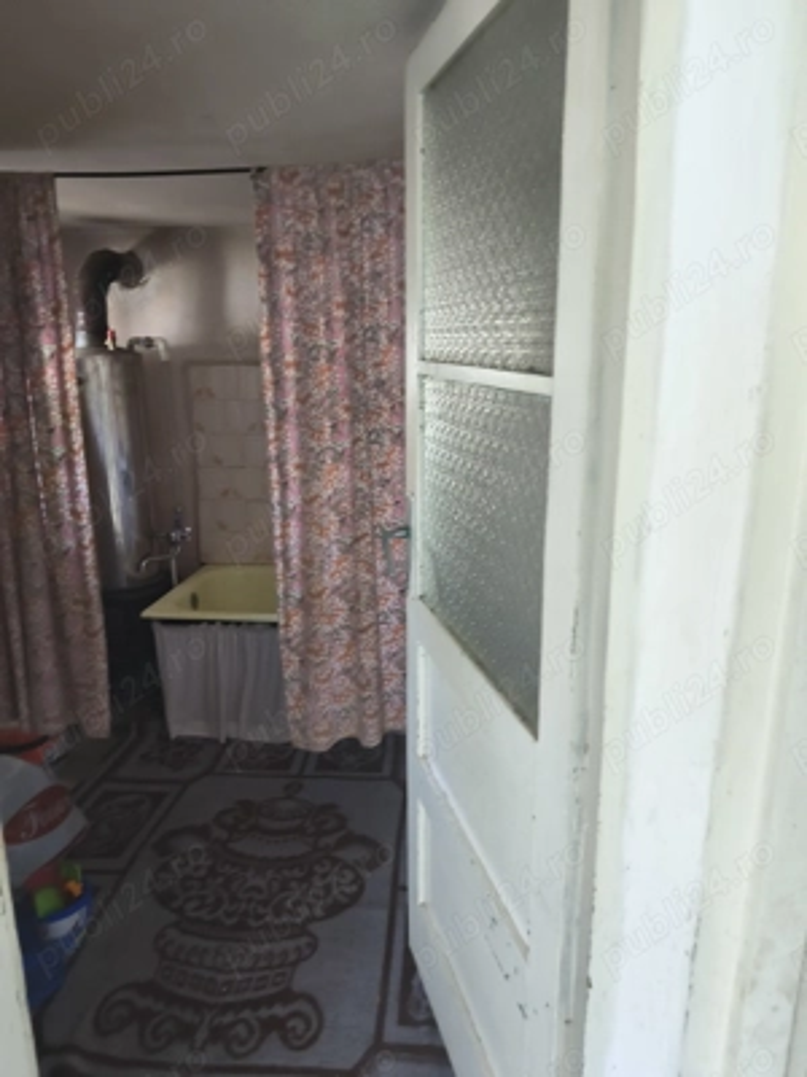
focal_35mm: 23
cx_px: 404
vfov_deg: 73.9
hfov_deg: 58.9
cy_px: 538
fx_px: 715
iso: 2500
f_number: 1.65
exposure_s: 1/20
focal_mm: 6.18
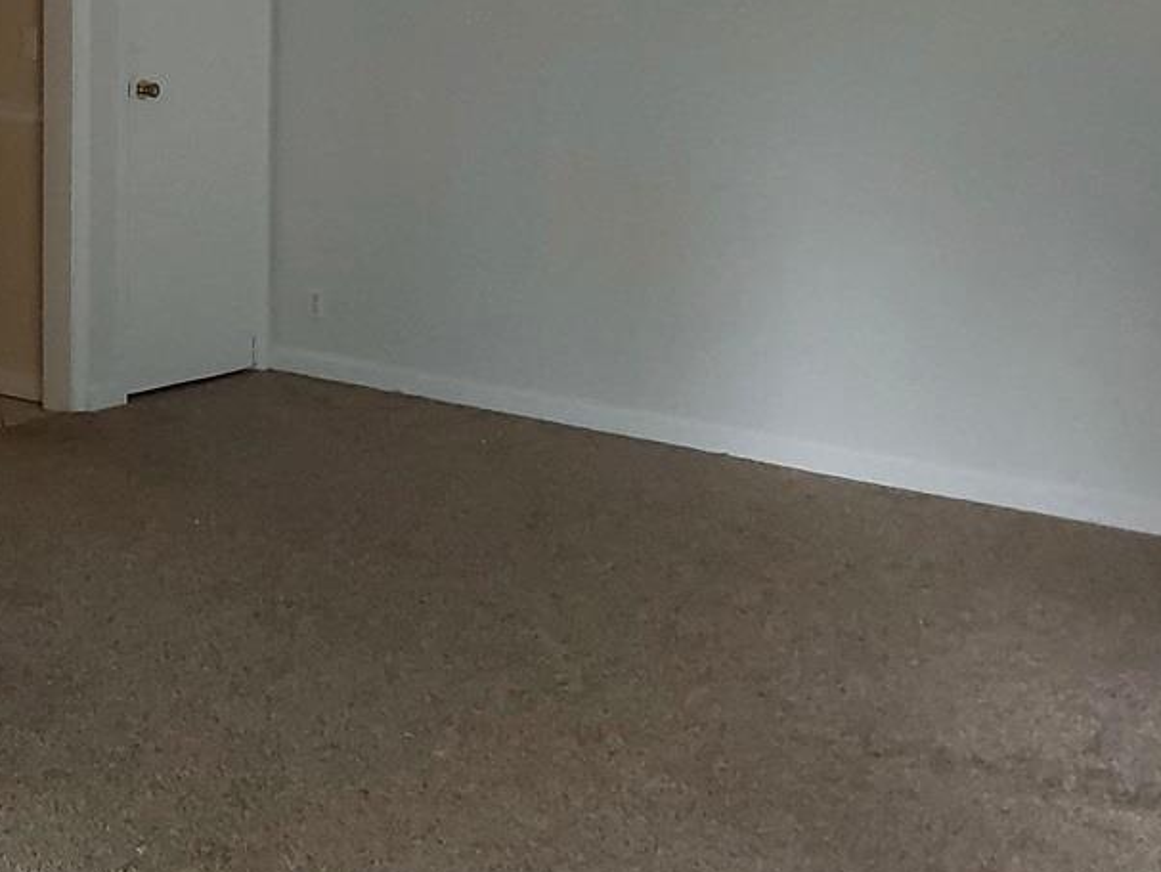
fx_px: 1980
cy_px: 103
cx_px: 17
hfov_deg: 30.5
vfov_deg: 24.2
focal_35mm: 59
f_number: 1.9
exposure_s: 1/60
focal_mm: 2.91
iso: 200
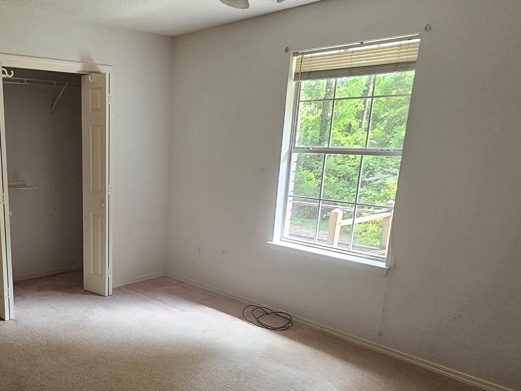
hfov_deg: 58.9
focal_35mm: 28
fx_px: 421
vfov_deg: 49.1
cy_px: 251
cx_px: 110
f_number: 2.2
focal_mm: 2.2
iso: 200
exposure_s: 1/77.4
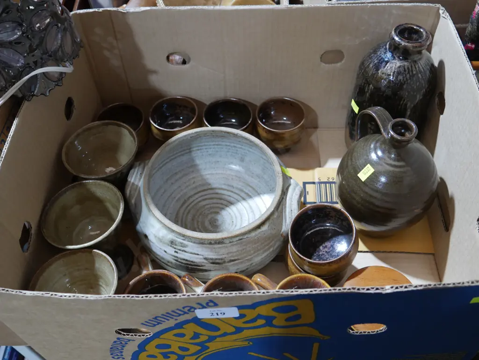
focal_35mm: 36
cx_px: 240
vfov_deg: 39.7
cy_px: 180
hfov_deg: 51.3
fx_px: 498
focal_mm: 18
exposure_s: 1/60
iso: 800
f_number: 4
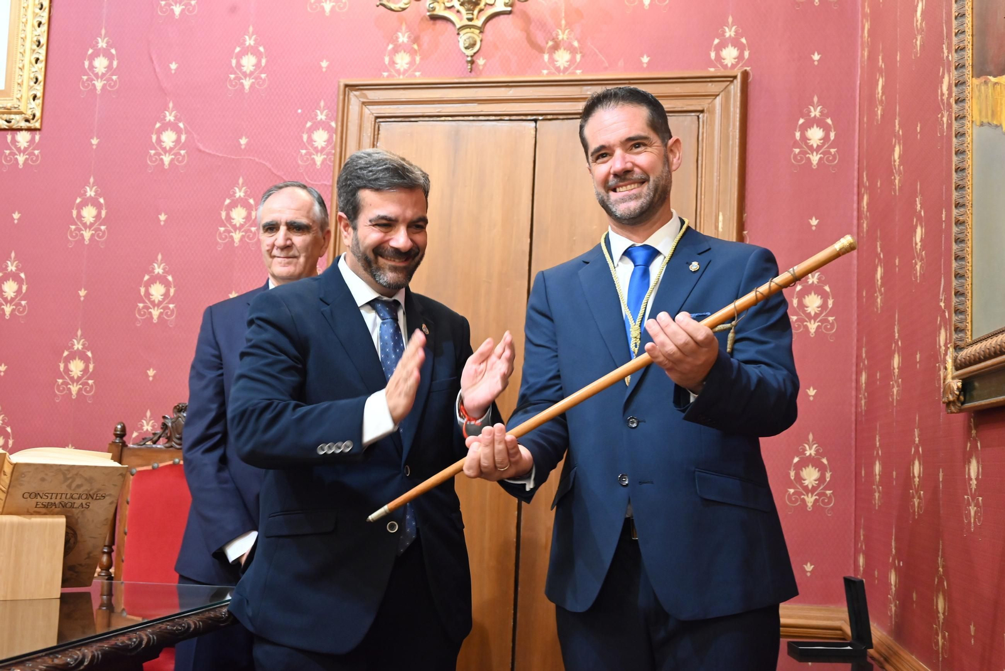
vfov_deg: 32.7
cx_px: 502
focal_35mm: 41
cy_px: 336
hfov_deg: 47.4
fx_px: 1145
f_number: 5.6
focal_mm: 41
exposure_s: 1/60
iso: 3200
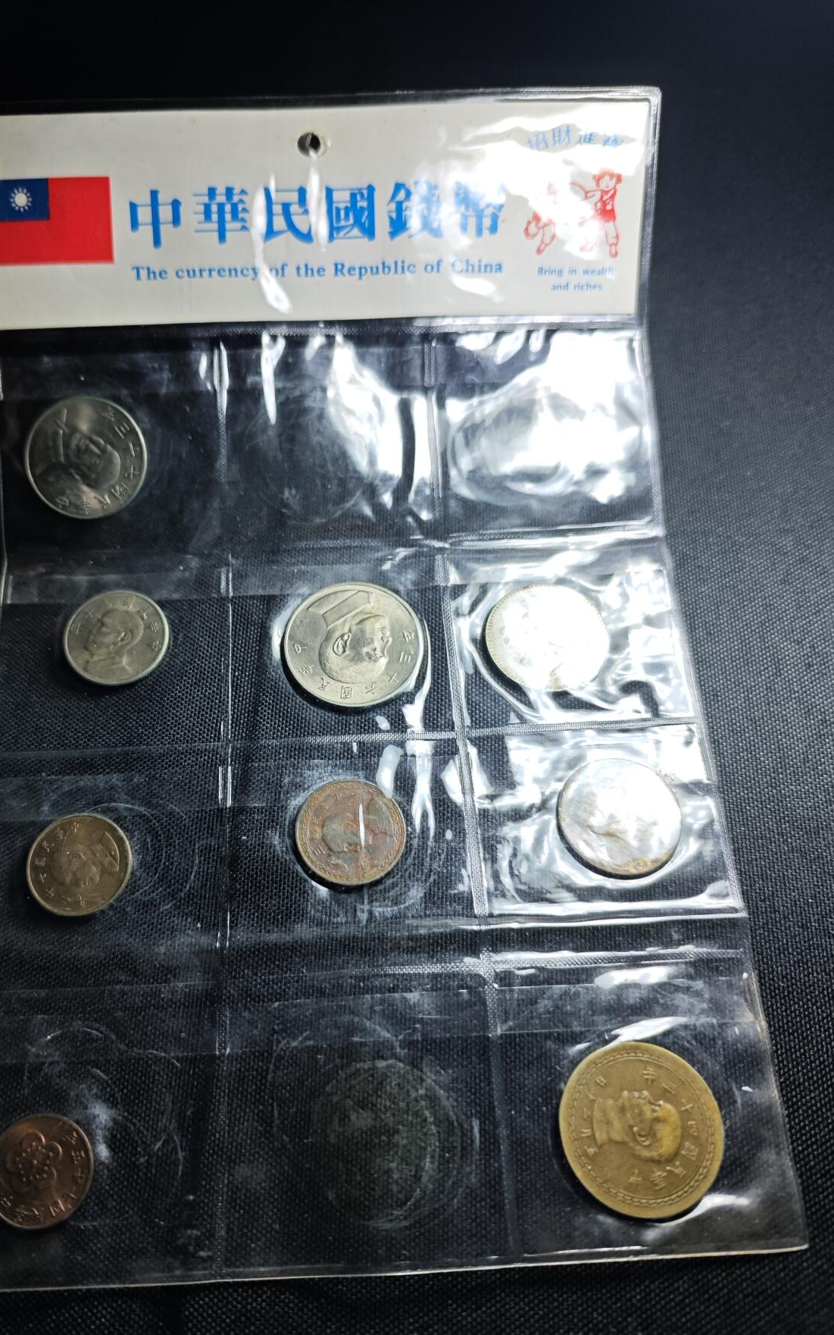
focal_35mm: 26
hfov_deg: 47.3
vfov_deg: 70.4
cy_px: 668
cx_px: 326
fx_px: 945
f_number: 1.6
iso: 64
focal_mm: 5.84
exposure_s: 1/100
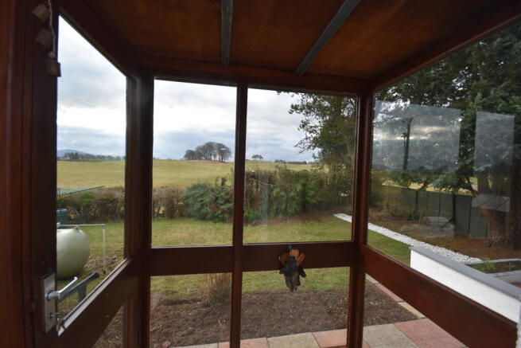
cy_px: 174
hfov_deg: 100.4
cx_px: 260
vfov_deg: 77.4
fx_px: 217
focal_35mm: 15
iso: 400
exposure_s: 1/160
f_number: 6.3
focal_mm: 10
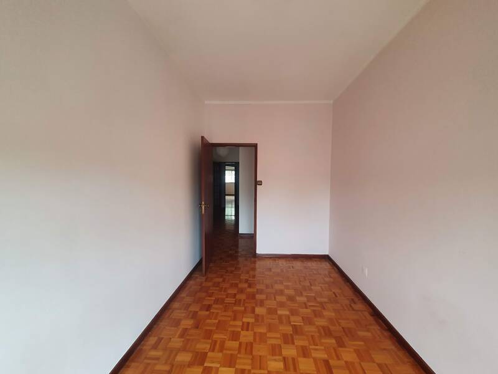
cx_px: 249
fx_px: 187
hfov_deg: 106.2
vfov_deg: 89.9
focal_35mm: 13
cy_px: 187
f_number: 2.2
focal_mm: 1.8
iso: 320
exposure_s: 1/50
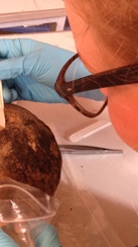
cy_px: 122
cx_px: 83
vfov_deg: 31.9
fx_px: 430
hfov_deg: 18.2
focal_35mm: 66
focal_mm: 4.12
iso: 200
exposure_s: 1/20
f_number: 2.4
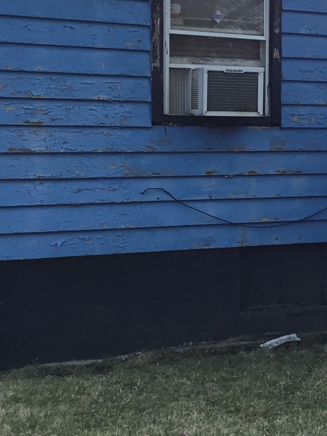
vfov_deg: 23.5
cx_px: 382
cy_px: 150
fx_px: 1046
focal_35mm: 83
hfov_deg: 17.0
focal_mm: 3.3
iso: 25
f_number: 2.4
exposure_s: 1/426
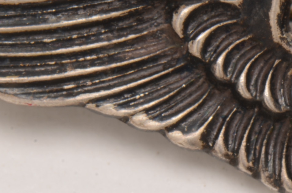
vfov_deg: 4.2
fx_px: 2666
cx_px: 176
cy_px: 24
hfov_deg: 6.3
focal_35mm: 329
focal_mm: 85
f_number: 25
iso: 100
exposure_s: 1/125
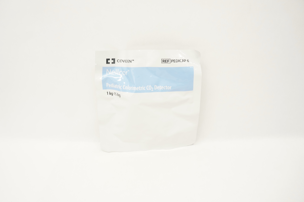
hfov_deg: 67.4
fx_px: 228
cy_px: 101
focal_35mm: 27
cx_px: 152
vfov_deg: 47.8
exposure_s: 1/80
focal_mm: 18
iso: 800
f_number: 5.6
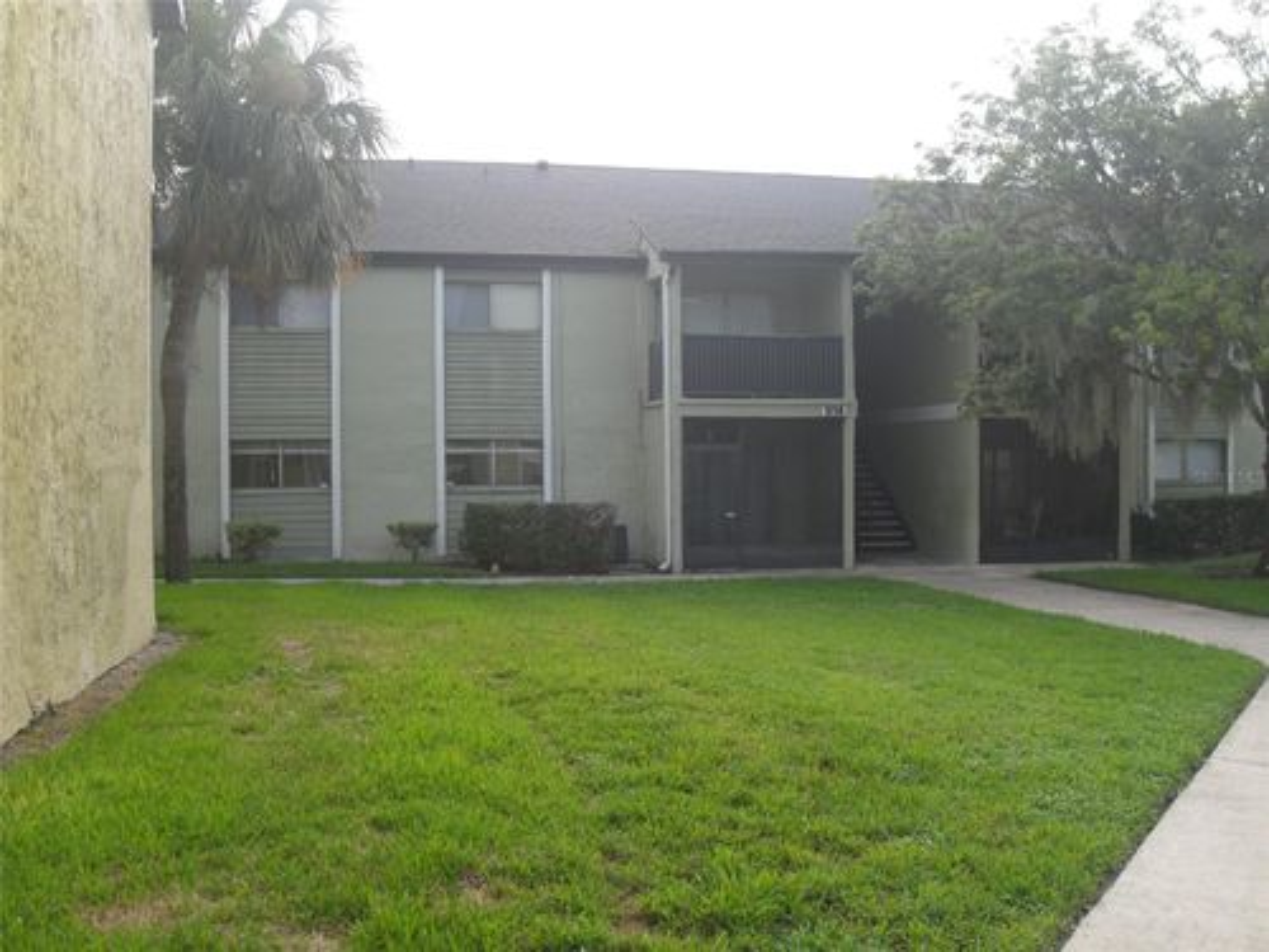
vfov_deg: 40.7
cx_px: 634
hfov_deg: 52.6
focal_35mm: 35
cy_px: 476
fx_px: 1283
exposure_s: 1/180
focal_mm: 6.3
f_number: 3.6
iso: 80
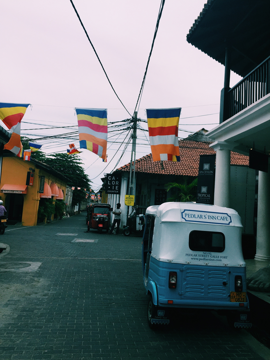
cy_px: 180
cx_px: 135
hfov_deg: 48.2
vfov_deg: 61.7
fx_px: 302
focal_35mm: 29
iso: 32
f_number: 2.2
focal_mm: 4.15
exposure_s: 1/3049
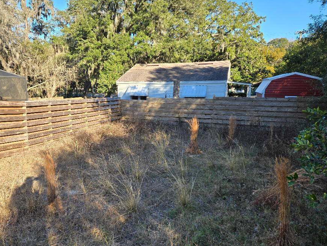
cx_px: 138
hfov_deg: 65.0
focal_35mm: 27
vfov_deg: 51.3
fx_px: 255
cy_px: 128
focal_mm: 5.4
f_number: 1.8
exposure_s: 1/657
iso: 25
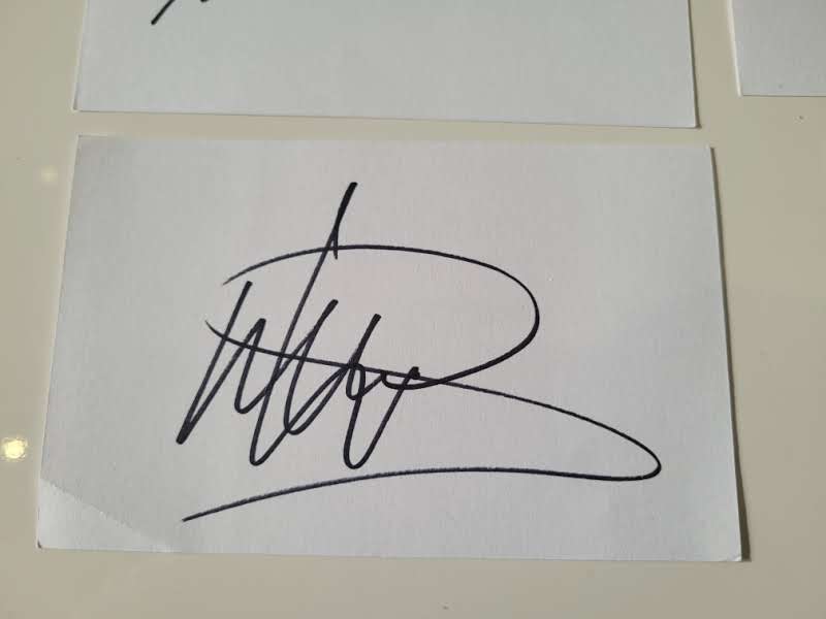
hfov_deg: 67.3
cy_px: 310
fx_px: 620
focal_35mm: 26
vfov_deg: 53.1
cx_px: 413
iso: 80
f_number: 1.8
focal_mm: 5.4
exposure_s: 1/100
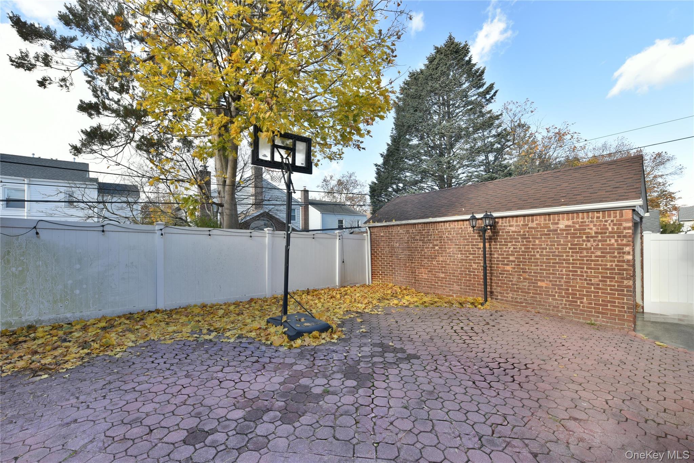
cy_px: 232
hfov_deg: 104.2
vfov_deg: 81.2
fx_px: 270
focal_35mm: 14
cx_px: 347
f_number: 7.1
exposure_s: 1/100
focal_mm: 14
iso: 250
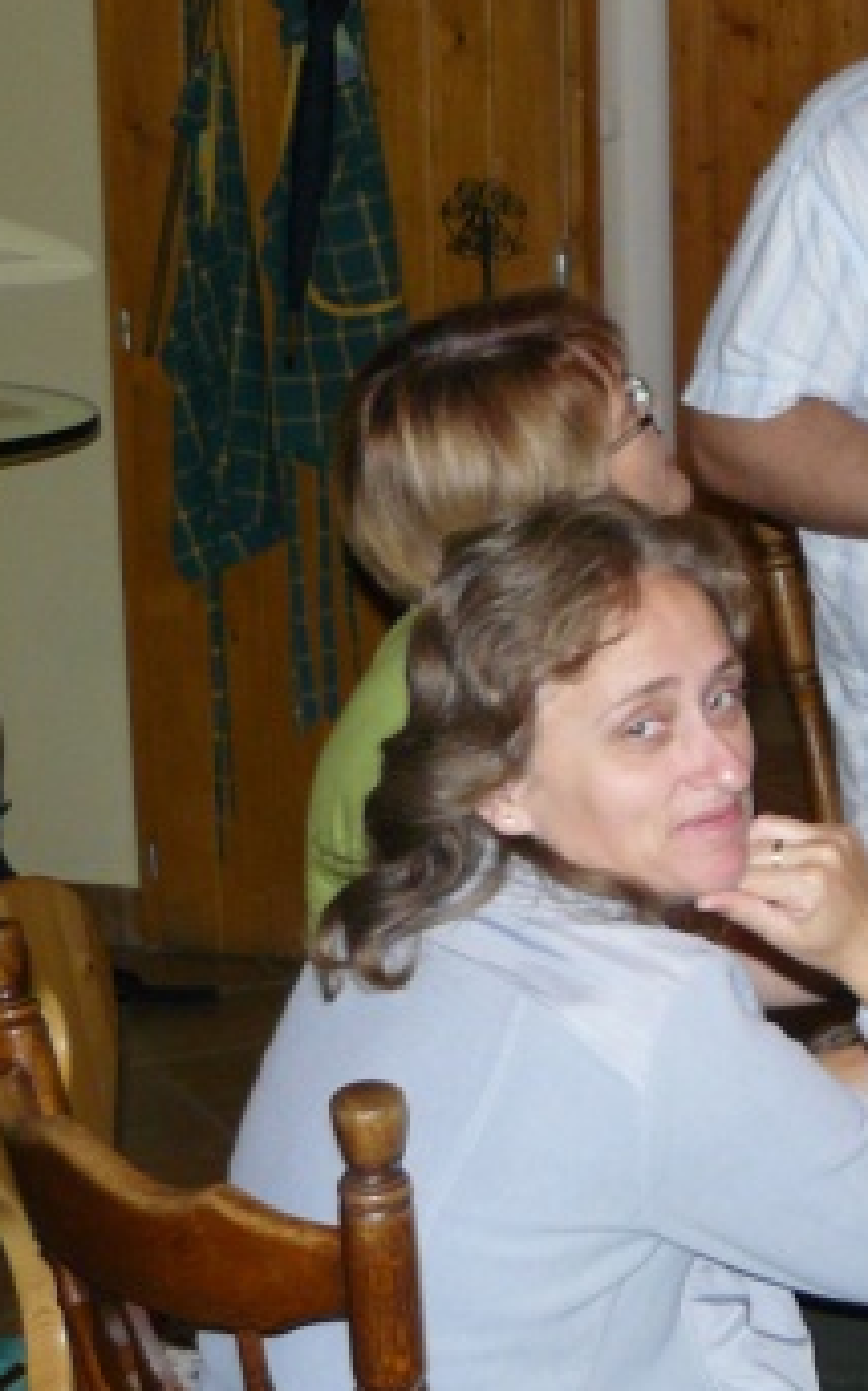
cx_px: 1537
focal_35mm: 89
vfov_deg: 23.3
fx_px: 3373
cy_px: 677
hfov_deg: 13.3
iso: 160
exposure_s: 1/30
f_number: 2.8
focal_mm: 6
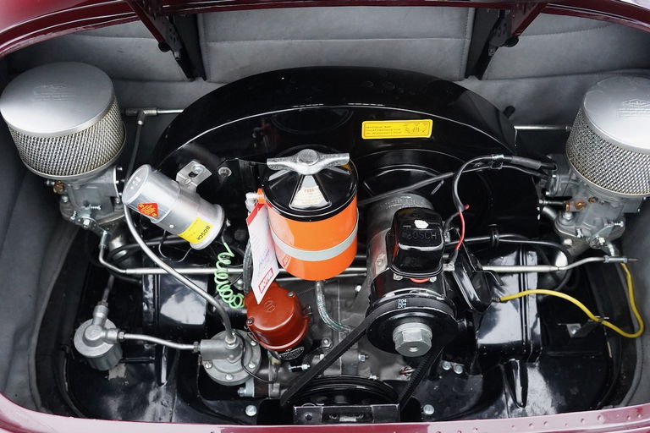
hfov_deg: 53.1
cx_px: 325
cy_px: 216
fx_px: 650
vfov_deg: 36.9
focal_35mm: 36
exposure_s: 1/160
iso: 6400
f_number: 4
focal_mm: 24
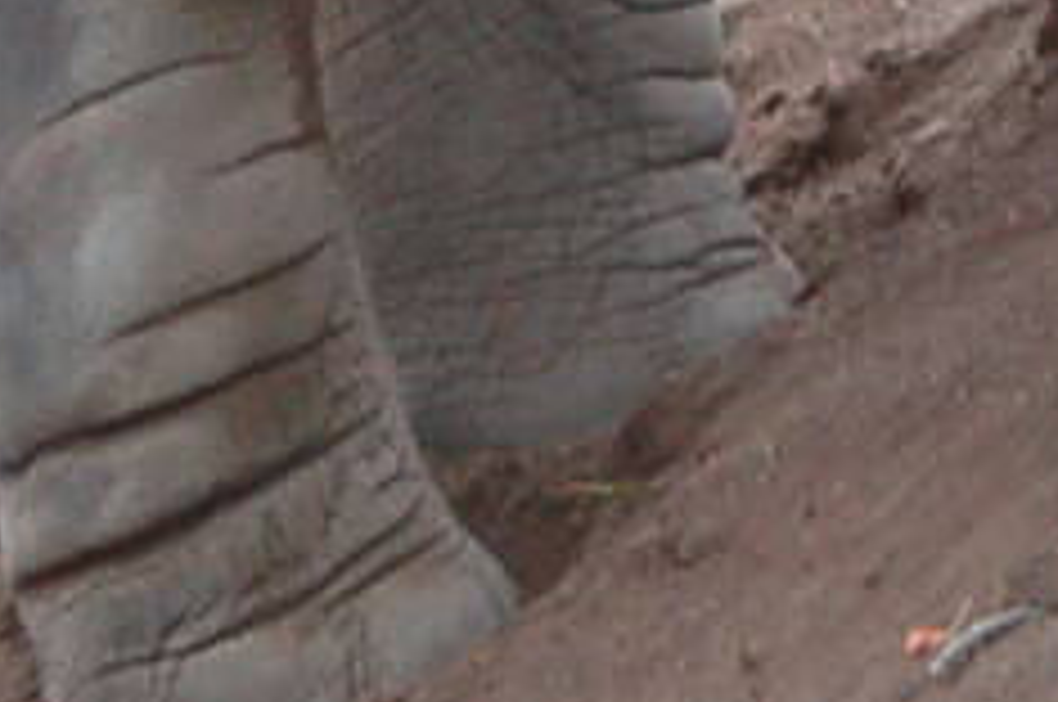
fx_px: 26971
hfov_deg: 2.2
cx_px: 2629
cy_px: -1127
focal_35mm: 919
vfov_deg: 1.5
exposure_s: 1/125
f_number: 4.5
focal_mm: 90
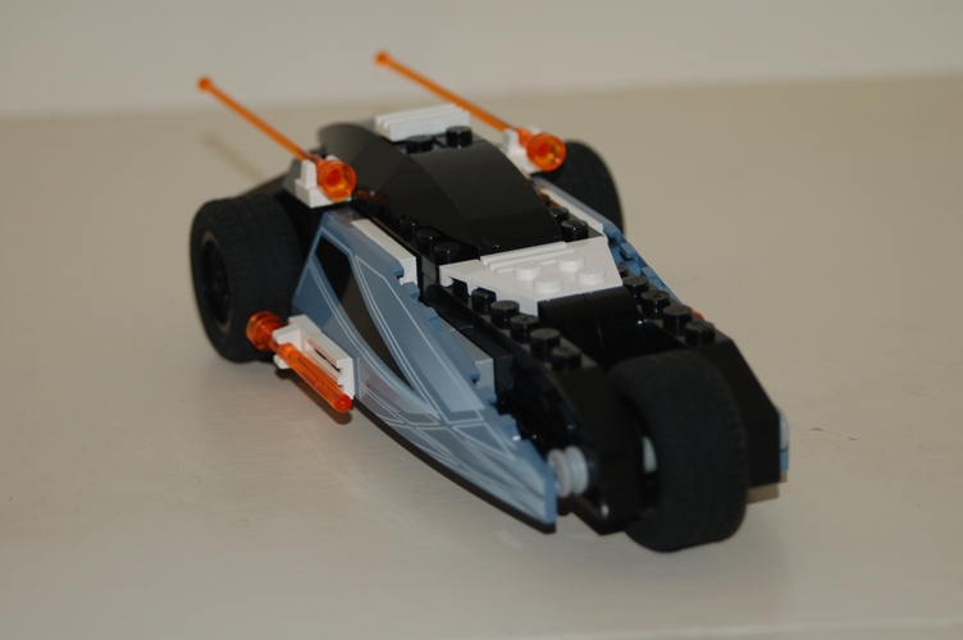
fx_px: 3207
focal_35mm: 120
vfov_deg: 11.4
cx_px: 482
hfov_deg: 17.1
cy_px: 320
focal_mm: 80
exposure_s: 1/60
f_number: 5.6
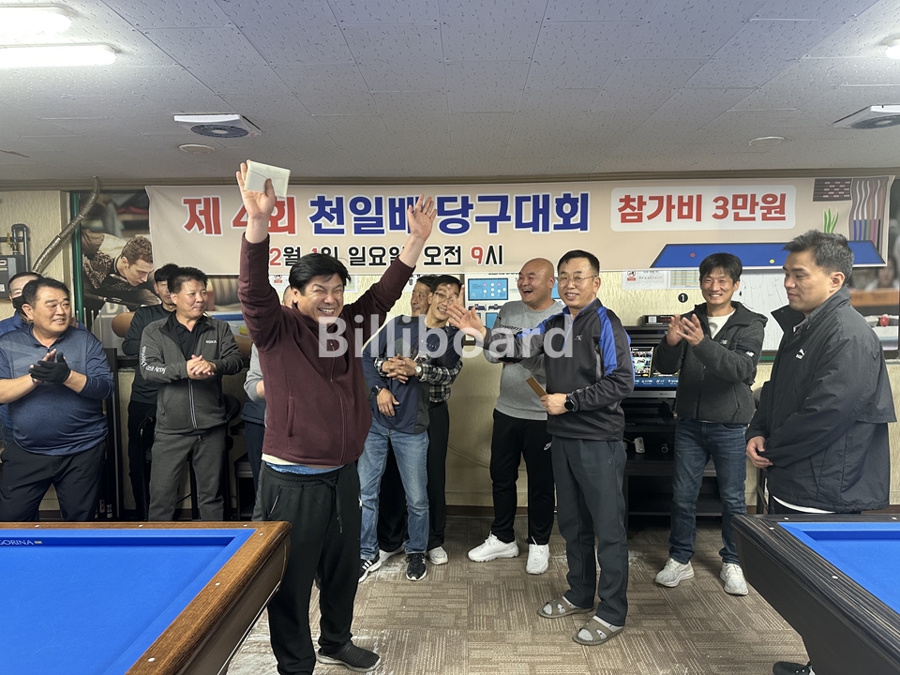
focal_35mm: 24
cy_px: 338
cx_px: 450
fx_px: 624
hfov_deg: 71.6
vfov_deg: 56.8
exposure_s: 1/120
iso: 160
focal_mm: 6.86
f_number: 1.78
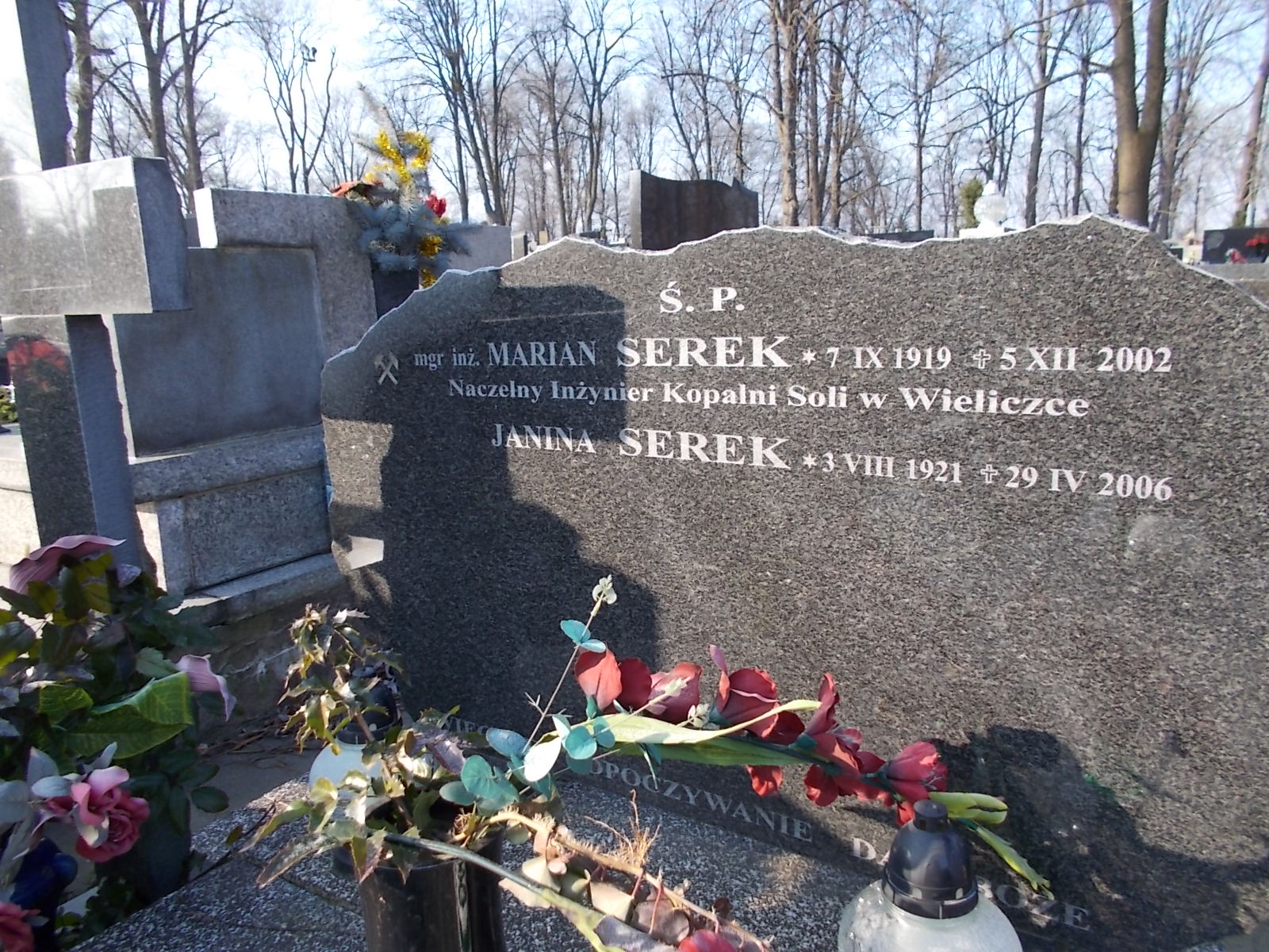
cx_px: 634
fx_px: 953
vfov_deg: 53.1
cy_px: 476
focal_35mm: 26
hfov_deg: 67.3
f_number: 3.2
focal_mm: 4.6
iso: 80
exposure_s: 1/200
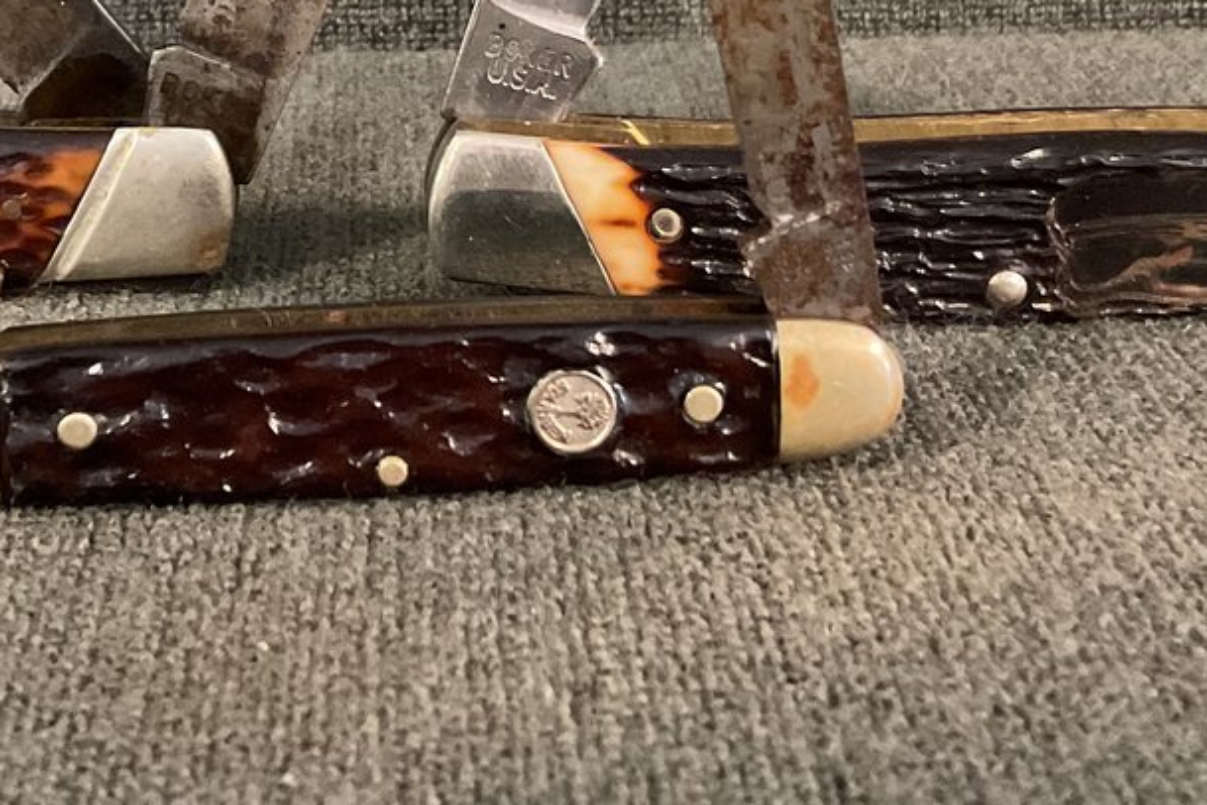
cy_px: 27
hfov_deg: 26.8
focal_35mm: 75
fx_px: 2514
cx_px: 387
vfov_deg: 17.8
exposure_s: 1/30
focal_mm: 3
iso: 500
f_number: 1.8
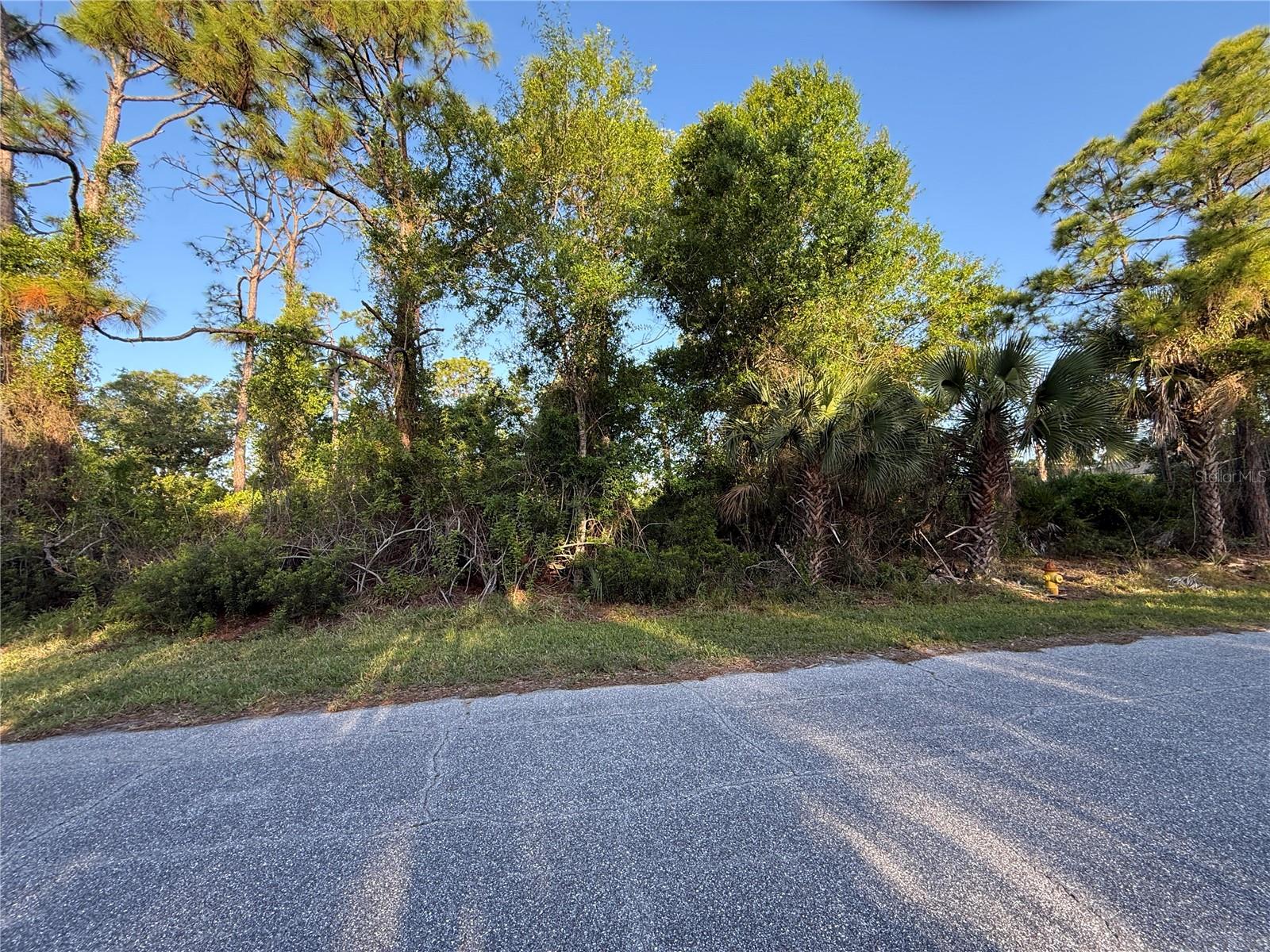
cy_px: 476
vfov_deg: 85.7
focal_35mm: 14
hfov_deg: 102.1
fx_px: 514
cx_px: 635
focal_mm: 2.22
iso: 64
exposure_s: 1/186
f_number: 2.2
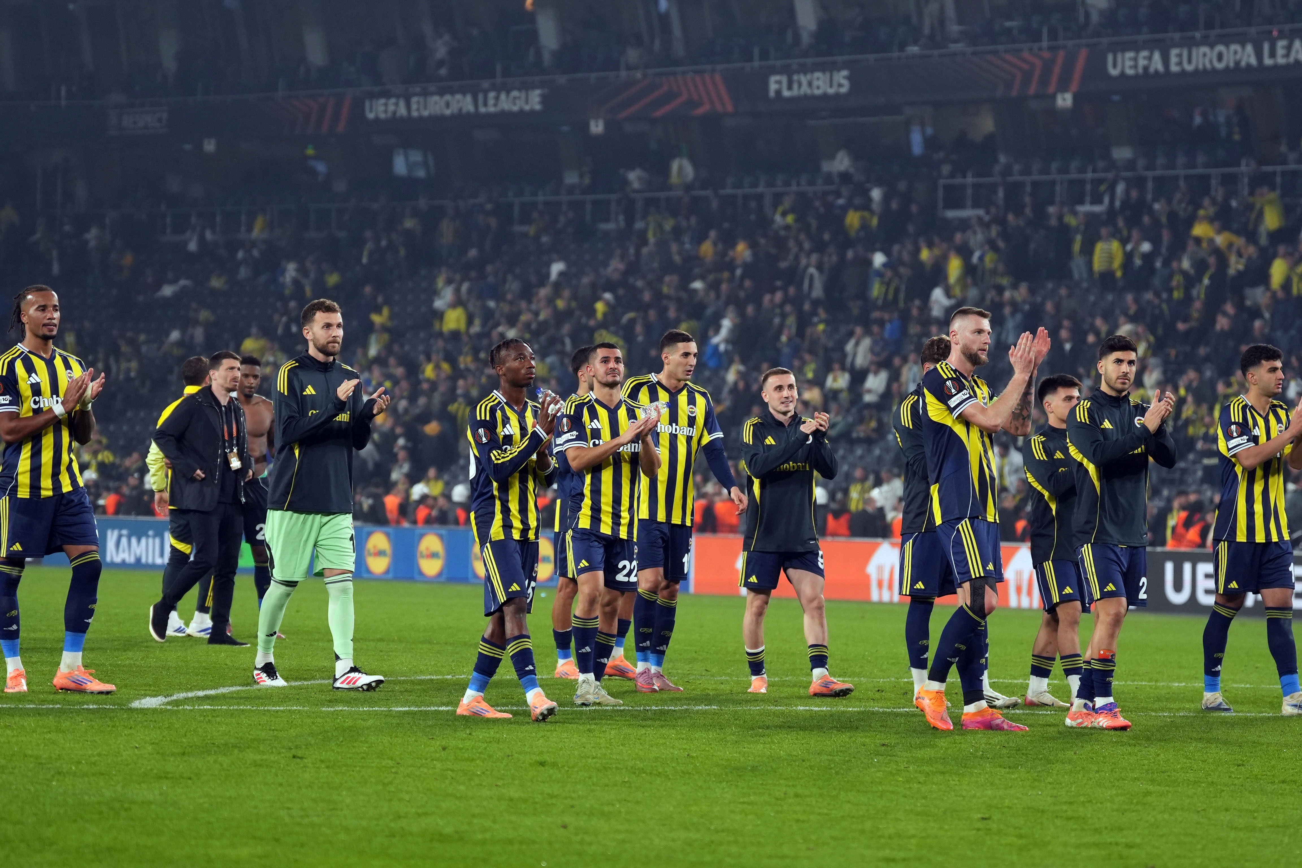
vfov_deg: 8.7
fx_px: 5678
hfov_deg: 13.1
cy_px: 434
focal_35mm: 157
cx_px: 651
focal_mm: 105
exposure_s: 1/1600
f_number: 2.8
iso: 1600
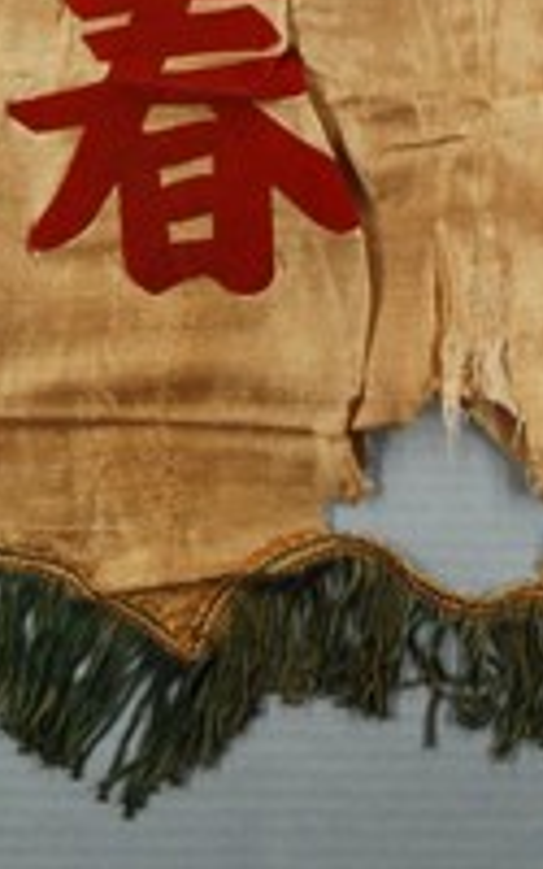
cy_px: -513
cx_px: 204
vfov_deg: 12.9
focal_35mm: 152
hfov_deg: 8.6
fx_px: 3590
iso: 320
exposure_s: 1/40
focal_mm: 31
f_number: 4
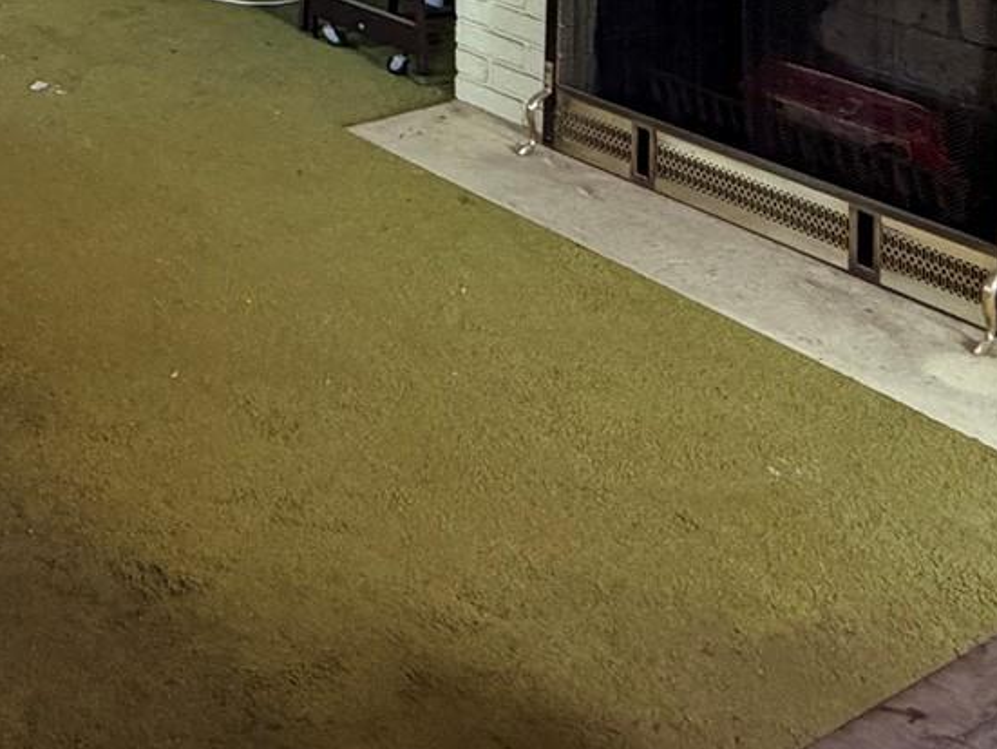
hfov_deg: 32.5
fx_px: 1499
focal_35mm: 52
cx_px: -92
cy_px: -409
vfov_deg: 22.4
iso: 320
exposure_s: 1/121
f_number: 2.2
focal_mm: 2.22
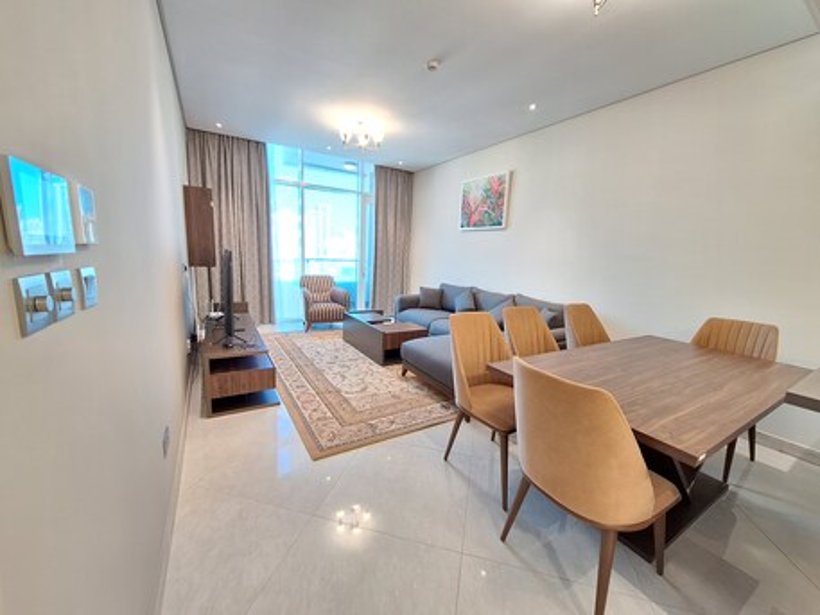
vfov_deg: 89.9
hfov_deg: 106.2
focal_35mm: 13
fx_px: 308
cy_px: 308
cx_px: 410
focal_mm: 1.74
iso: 125
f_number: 2.2
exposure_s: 1/50
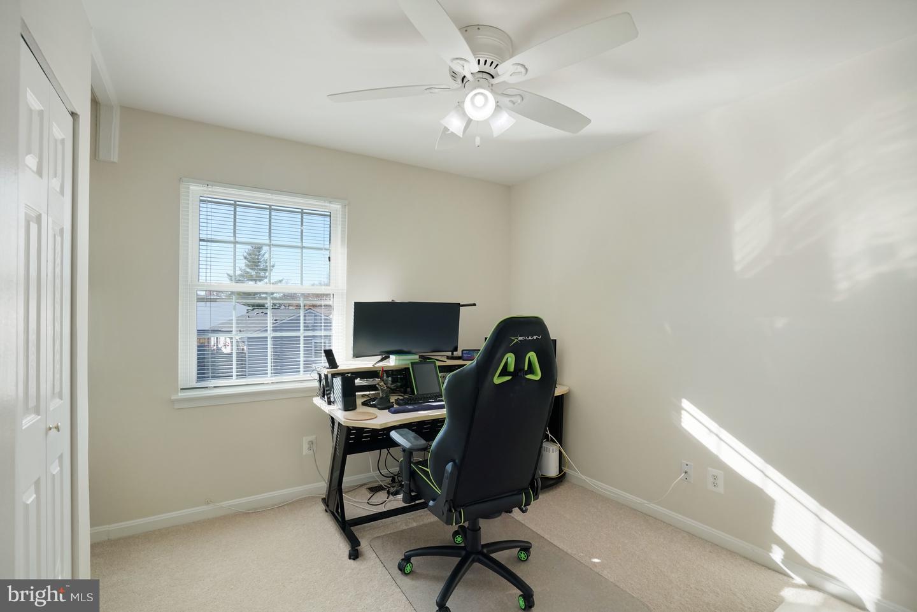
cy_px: 306
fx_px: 408
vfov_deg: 73.8
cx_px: 458
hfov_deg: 96.7
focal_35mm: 16
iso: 1250
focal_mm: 16
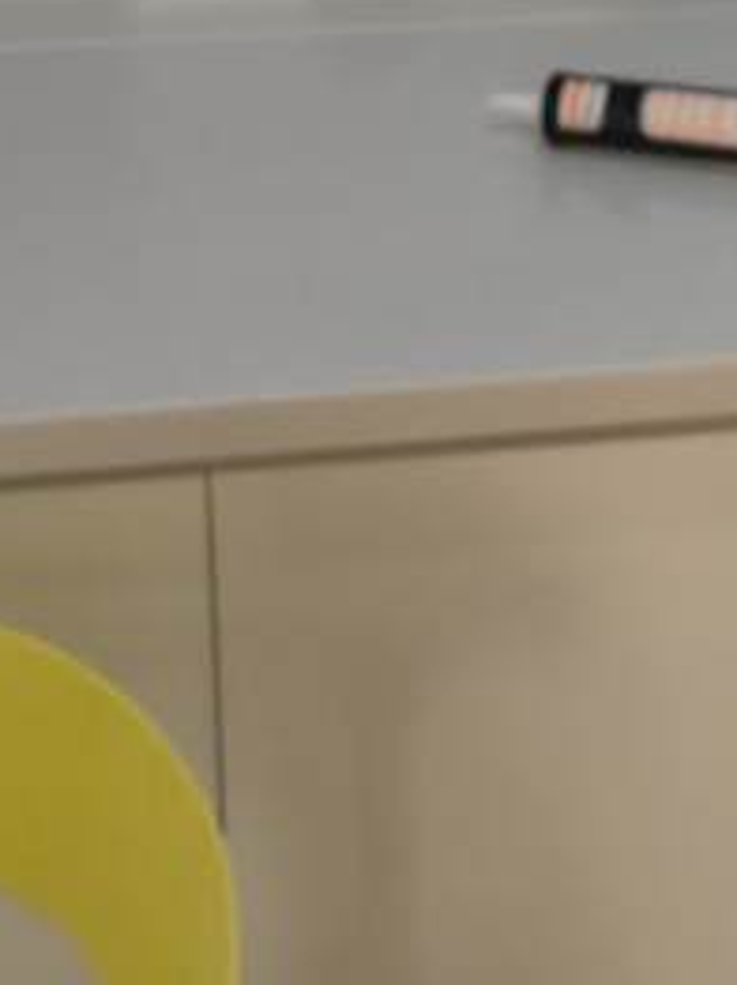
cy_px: -427
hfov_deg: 27.0
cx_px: 590
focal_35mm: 53
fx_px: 1507
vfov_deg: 27.3
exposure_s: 1/50
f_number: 2.2
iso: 200
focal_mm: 1.95
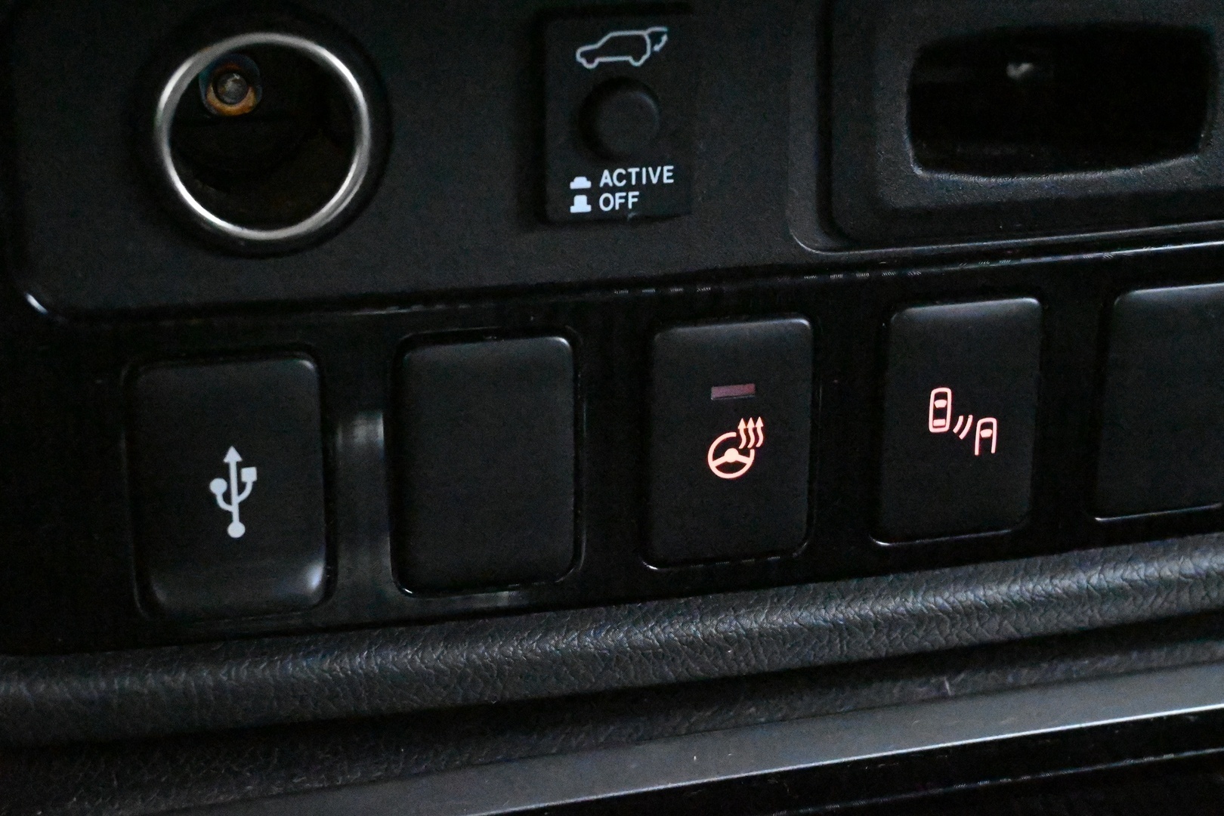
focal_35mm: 62
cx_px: 612
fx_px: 2091
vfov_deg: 22.1
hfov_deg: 32.6
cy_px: 408
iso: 51200
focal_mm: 41
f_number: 5.6
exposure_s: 1/50
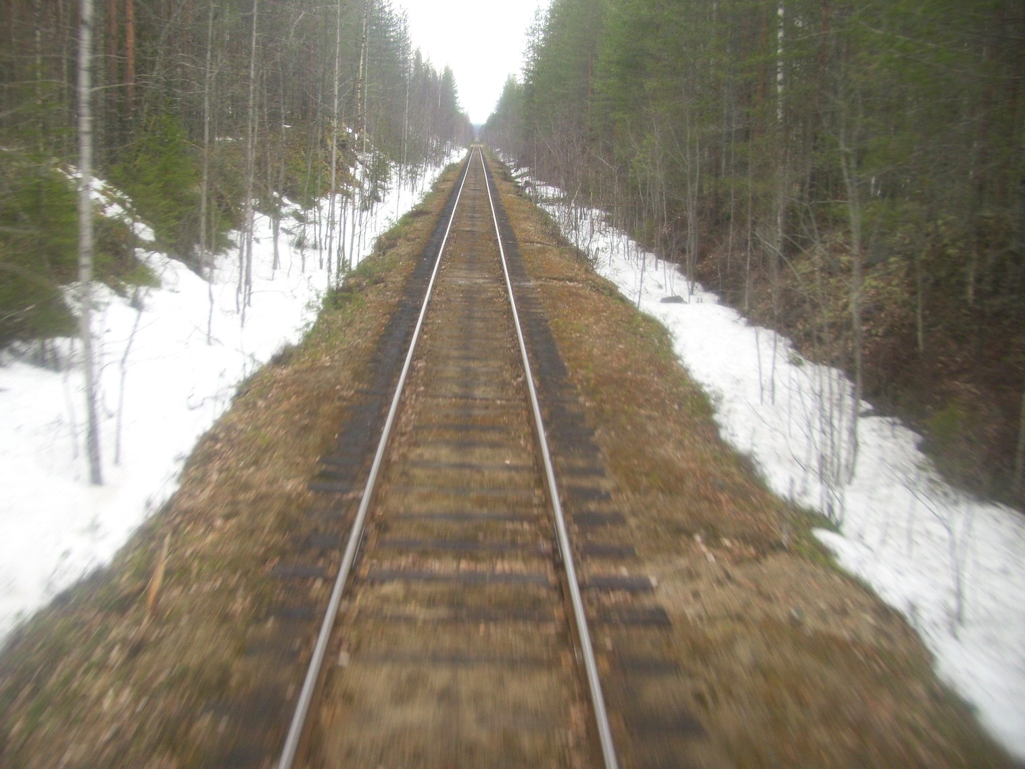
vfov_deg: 41.8
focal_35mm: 34
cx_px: 512
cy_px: 384
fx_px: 1007
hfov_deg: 54.0
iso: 80
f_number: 2.9
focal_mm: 5.7
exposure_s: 1/60
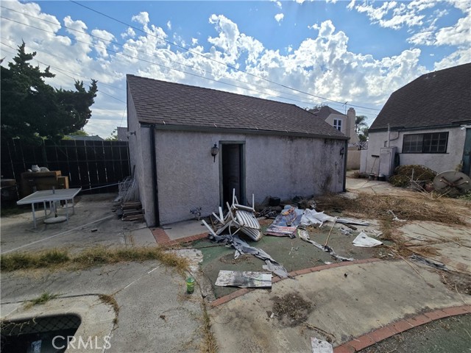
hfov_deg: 106.2
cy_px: 176
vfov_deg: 89.9
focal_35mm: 13
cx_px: 236
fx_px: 177
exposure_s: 1/3075
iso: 50
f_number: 2.2
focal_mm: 2.2
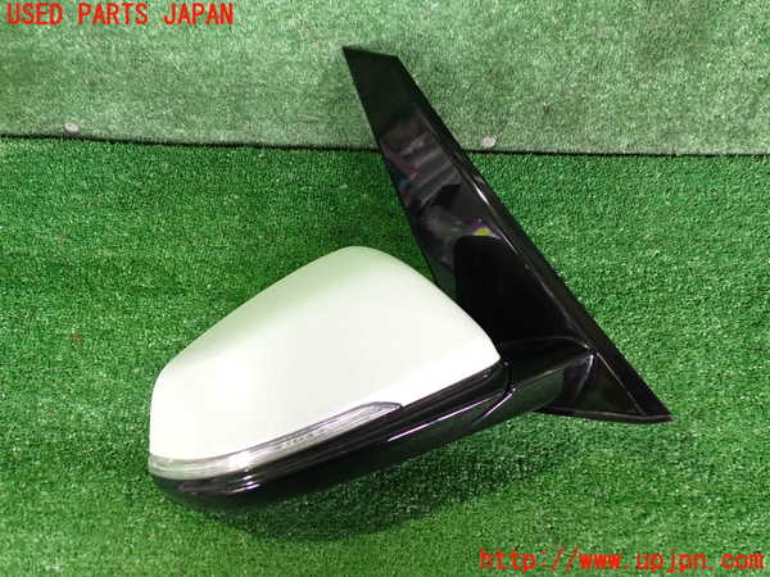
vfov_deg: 46.8
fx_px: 667
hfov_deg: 60.0
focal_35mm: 30
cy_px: 288
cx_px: 385
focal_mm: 5.4
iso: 500
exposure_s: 1/30
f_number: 2.3
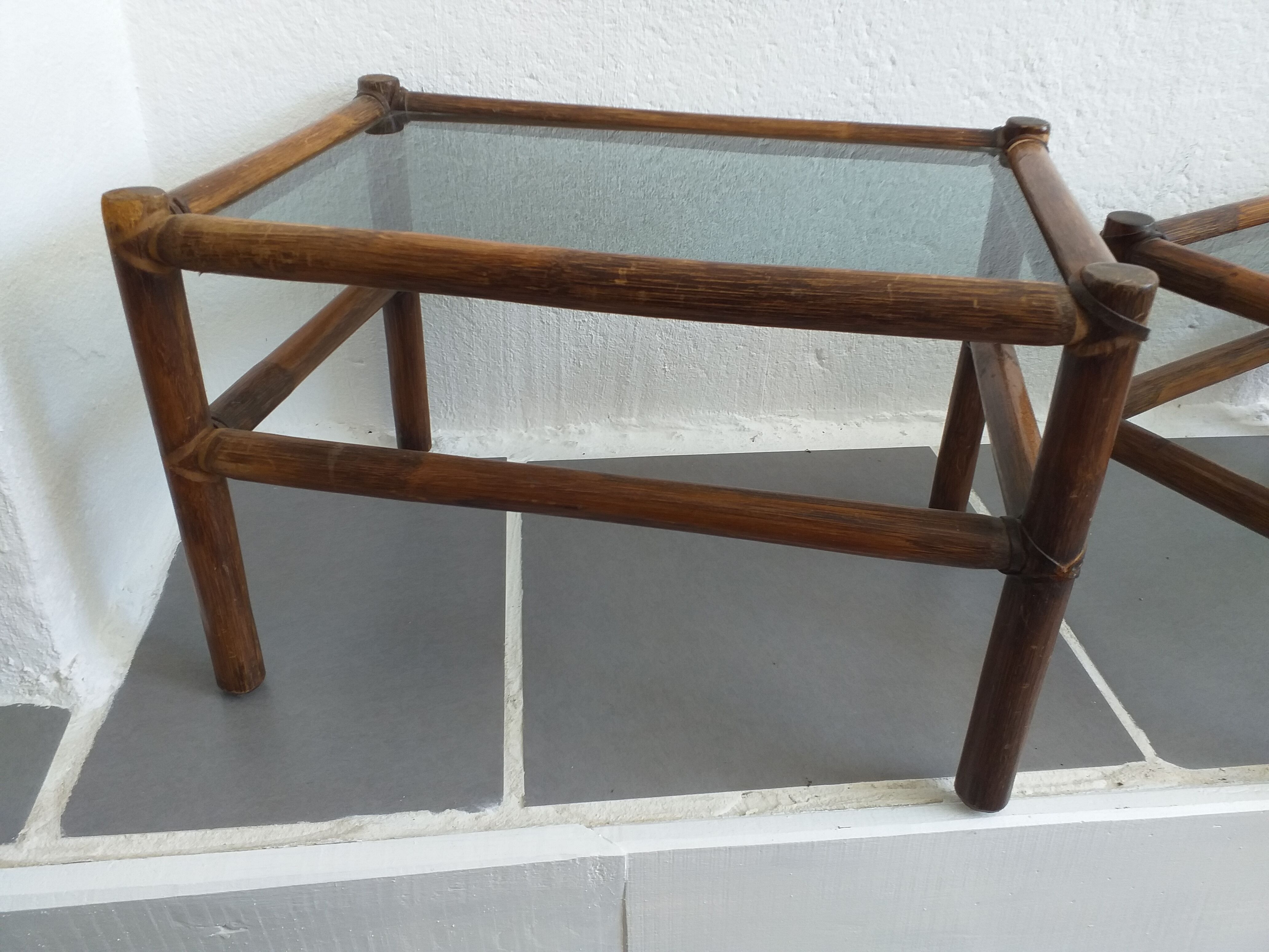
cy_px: 476
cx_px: 634
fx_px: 990
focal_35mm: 27
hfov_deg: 65.3
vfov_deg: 51.4
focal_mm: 3.6
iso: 50
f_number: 1.9
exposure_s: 1/50
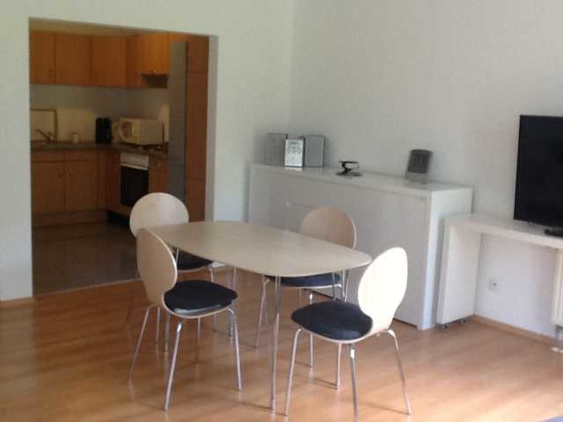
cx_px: 282
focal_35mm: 44
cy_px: 211
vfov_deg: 32.9
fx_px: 716
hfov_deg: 42.9
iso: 80
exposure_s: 1/30
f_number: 2.4
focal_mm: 2.03
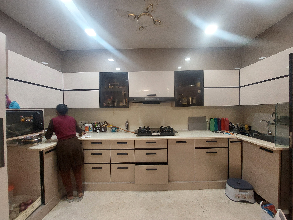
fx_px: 110
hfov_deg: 106.2
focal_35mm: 13
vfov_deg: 89.9
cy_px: 110
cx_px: 146
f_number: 2.2
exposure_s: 1/50
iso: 320
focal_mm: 1.74
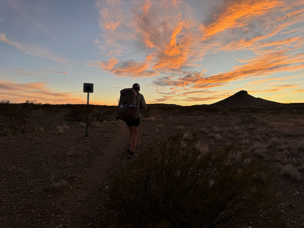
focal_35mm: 24
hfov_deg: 71.6
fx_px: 211
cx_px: 152
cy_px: 114
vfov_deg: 56.8
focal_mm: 6.76
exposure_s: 1/412
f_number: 1.78
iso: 80
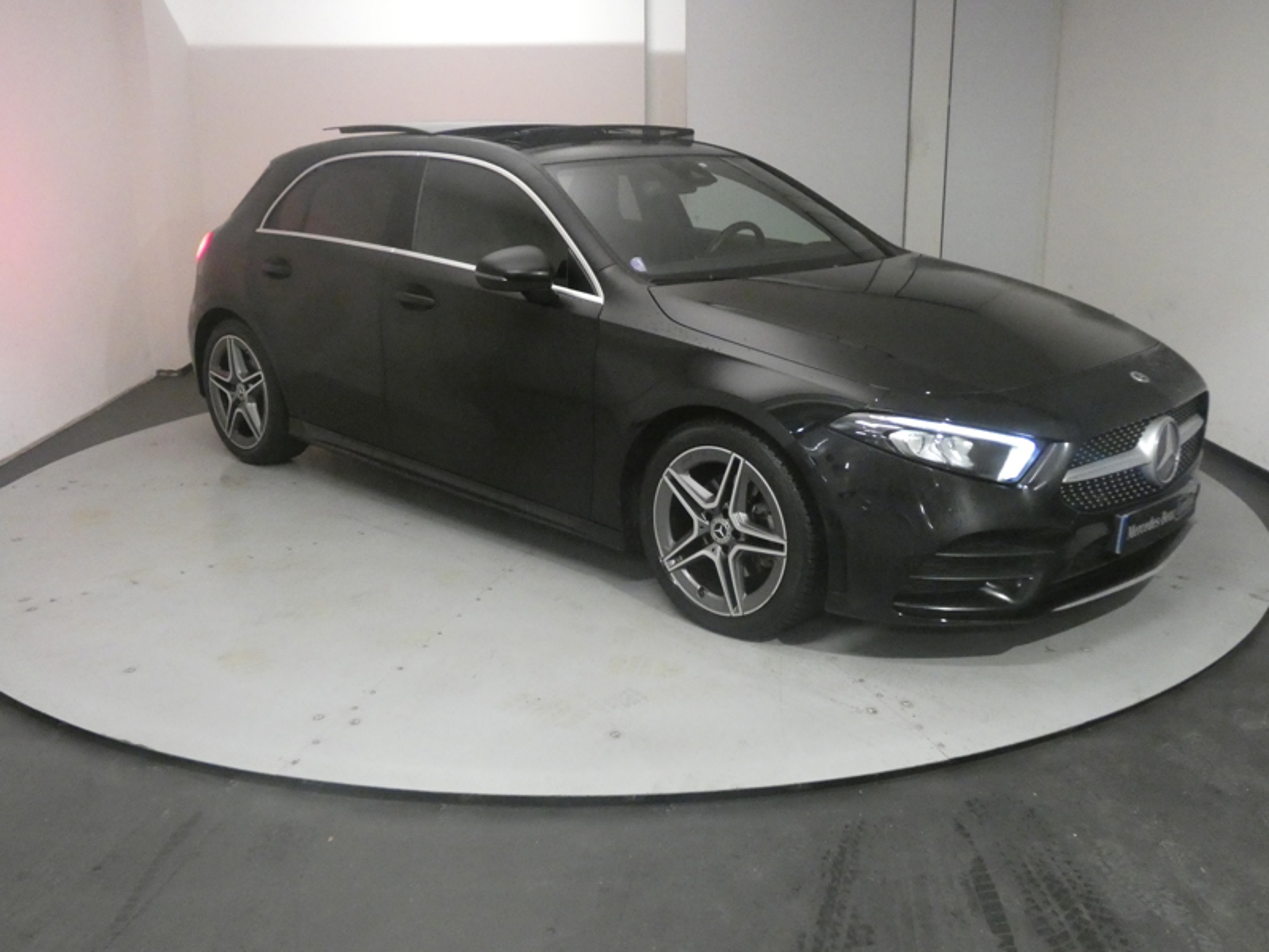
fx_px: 1210
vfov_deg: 42.9
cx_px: 634
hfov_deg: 55.4
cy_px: 476
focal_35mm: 33
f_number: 3.4
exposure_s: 1/80
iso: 1600
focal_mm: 6
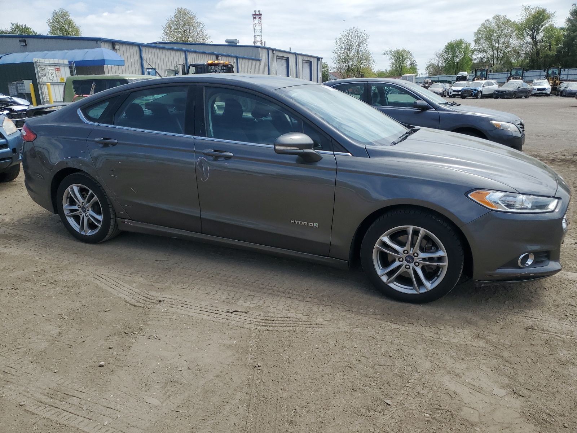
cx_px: 288
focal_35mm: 26
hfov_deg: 67.3
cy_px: 216
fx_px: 433
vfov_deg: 53.1
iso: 50
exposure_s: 1/3333
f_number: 1.5
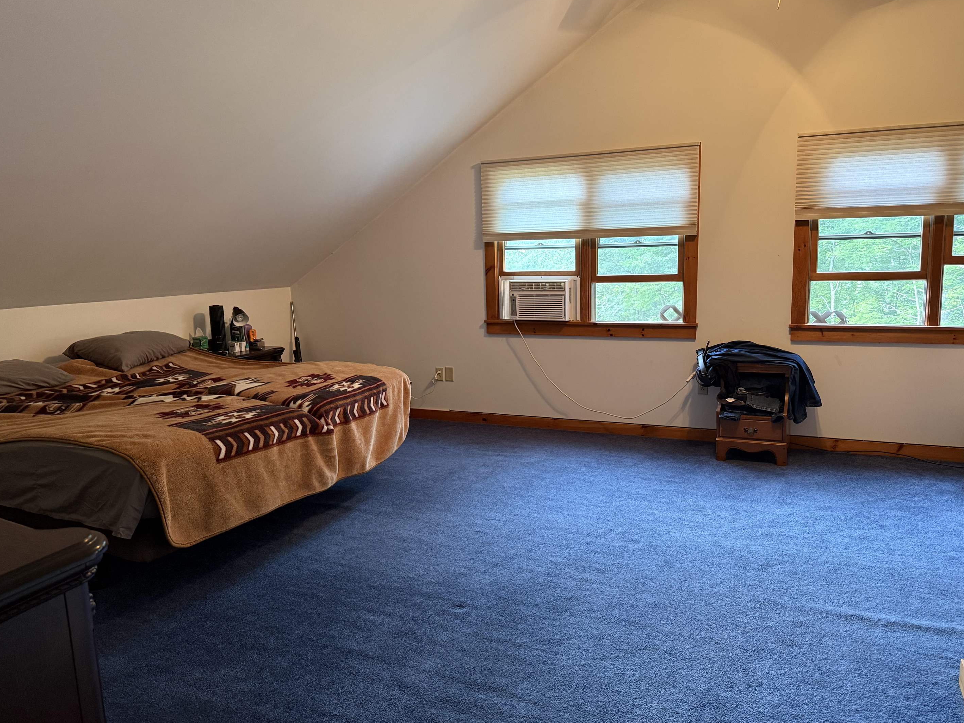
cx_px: 503
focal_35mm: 26
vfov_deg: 53.1
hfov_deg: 67.3
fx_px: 724
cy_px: 371
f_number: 1.78
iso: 400
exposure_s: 1/60
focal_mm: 6.76
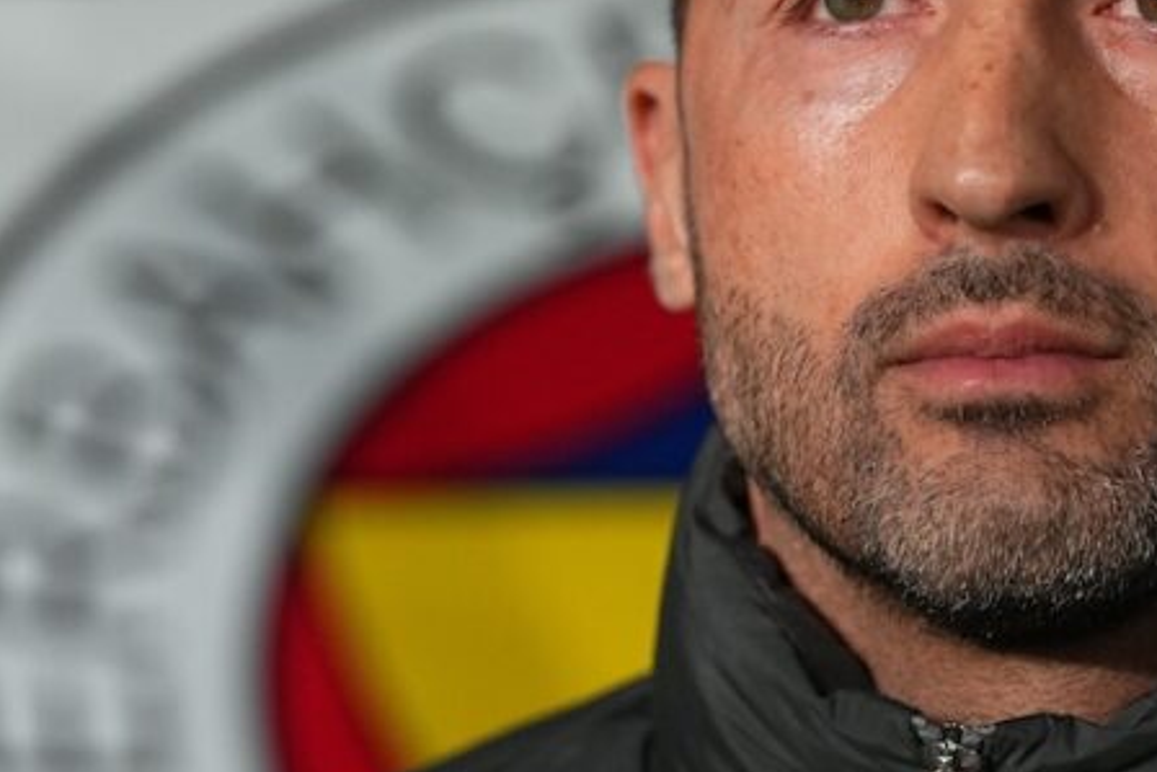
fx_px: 12280
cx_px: 901
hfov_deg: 5.4
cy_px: 187
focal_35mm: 382
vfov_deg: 3.6
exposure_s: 1/1250
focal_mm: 167
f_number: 3.2
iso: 2500
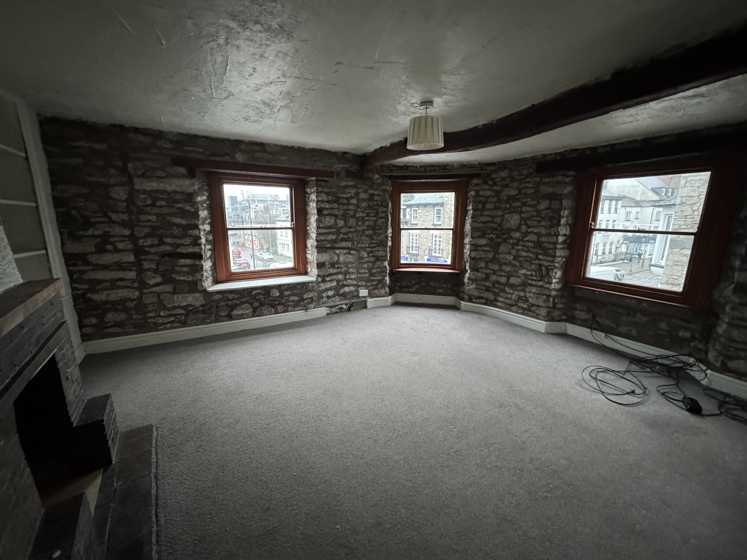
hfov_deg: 102.1
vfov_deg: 85.7
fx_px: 302
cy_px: 280
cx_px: 374
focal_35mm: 14
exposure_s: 1/60
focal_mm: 2.22
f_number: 2.2
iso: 1250
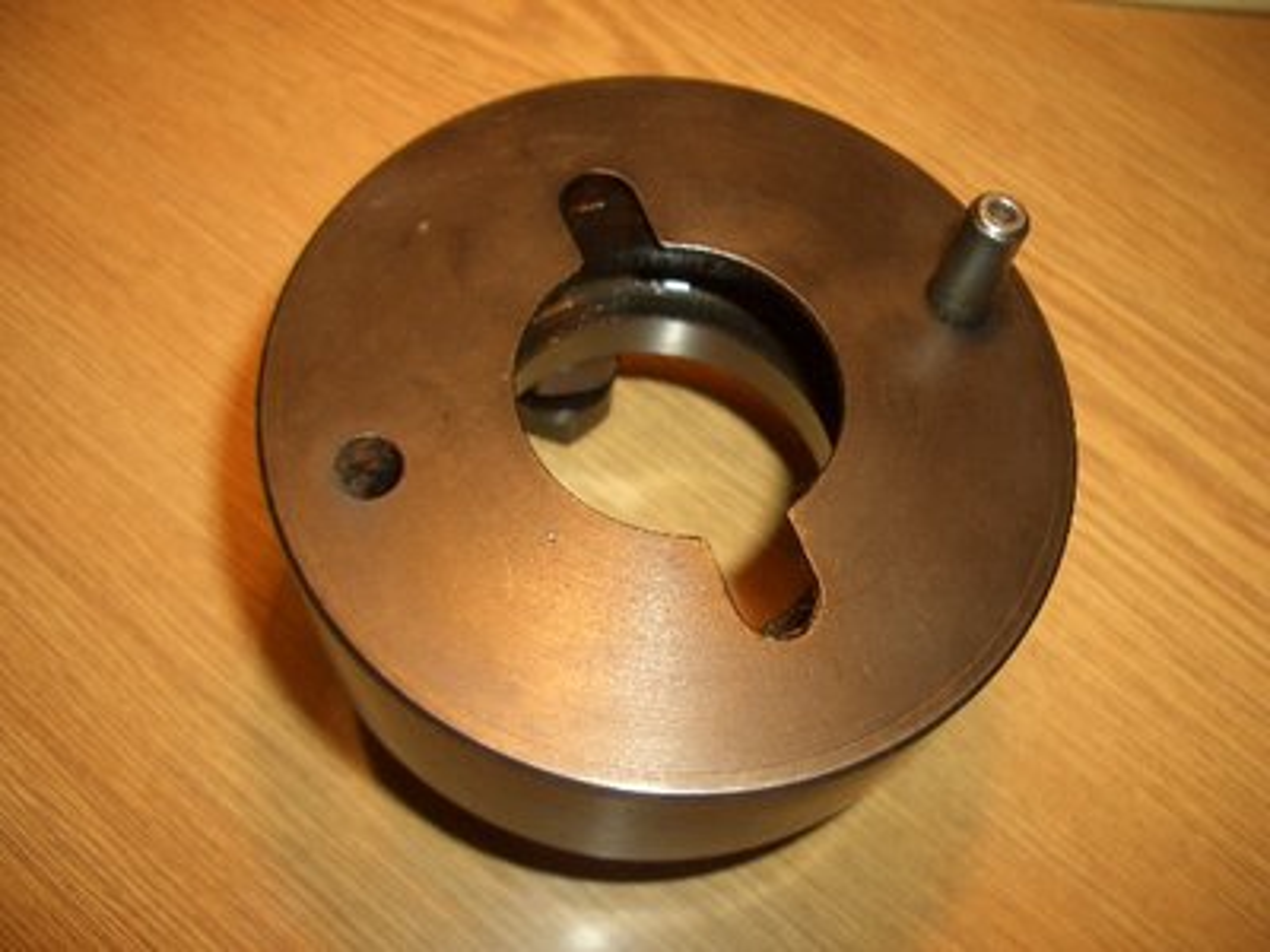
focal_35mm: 35
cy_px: 476
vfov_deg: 40.7
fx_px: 1284
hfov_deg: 52.6
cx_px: 635
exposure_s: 1/60
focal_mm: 5.8
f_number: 2.6
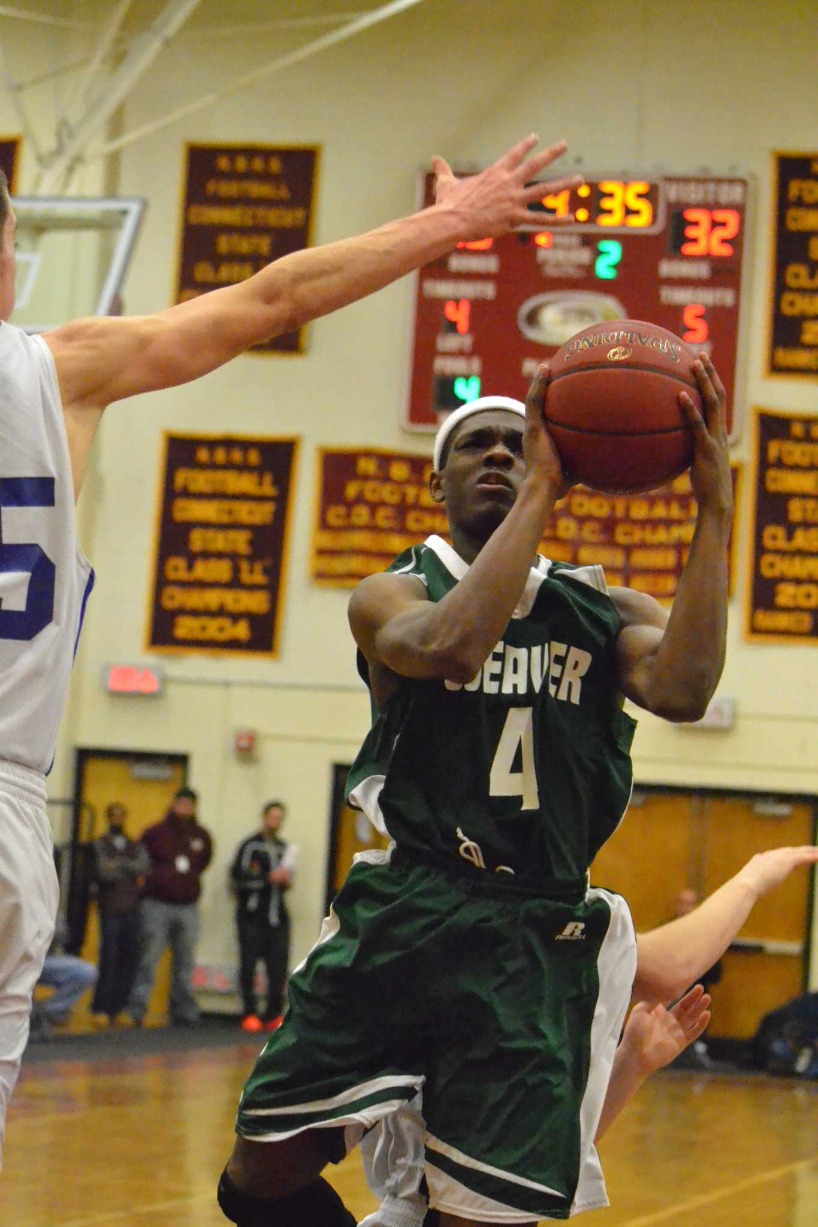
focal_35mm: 105
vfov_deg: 19.5
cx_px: 409
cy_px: 614
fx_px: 3579
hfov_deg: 13.0
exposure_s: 1/640
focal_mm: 70
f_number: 4
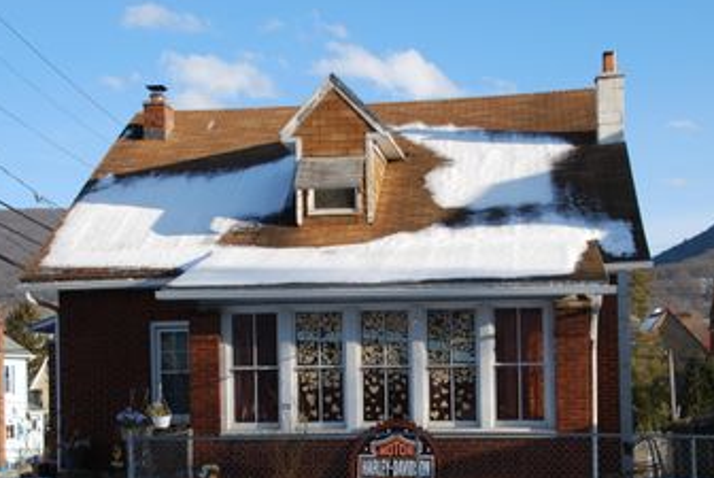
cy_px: 330
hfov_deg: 34.4
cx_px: 368
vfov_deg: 23.3
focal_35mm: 58
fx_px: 1152
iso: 100
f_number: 6.3
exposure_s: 1/160
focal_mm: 26
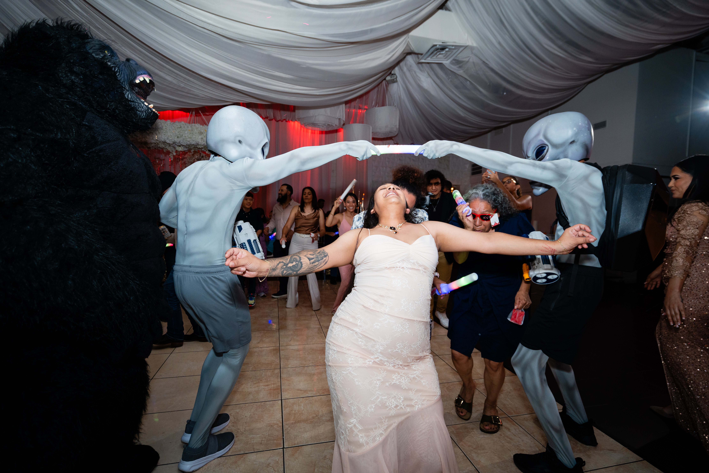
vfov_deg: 73.7
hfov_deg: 96.7
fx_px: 315
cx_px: 354
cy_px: 236
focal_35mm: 16
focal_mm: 16
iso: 1250
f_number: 4
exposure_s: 1/160
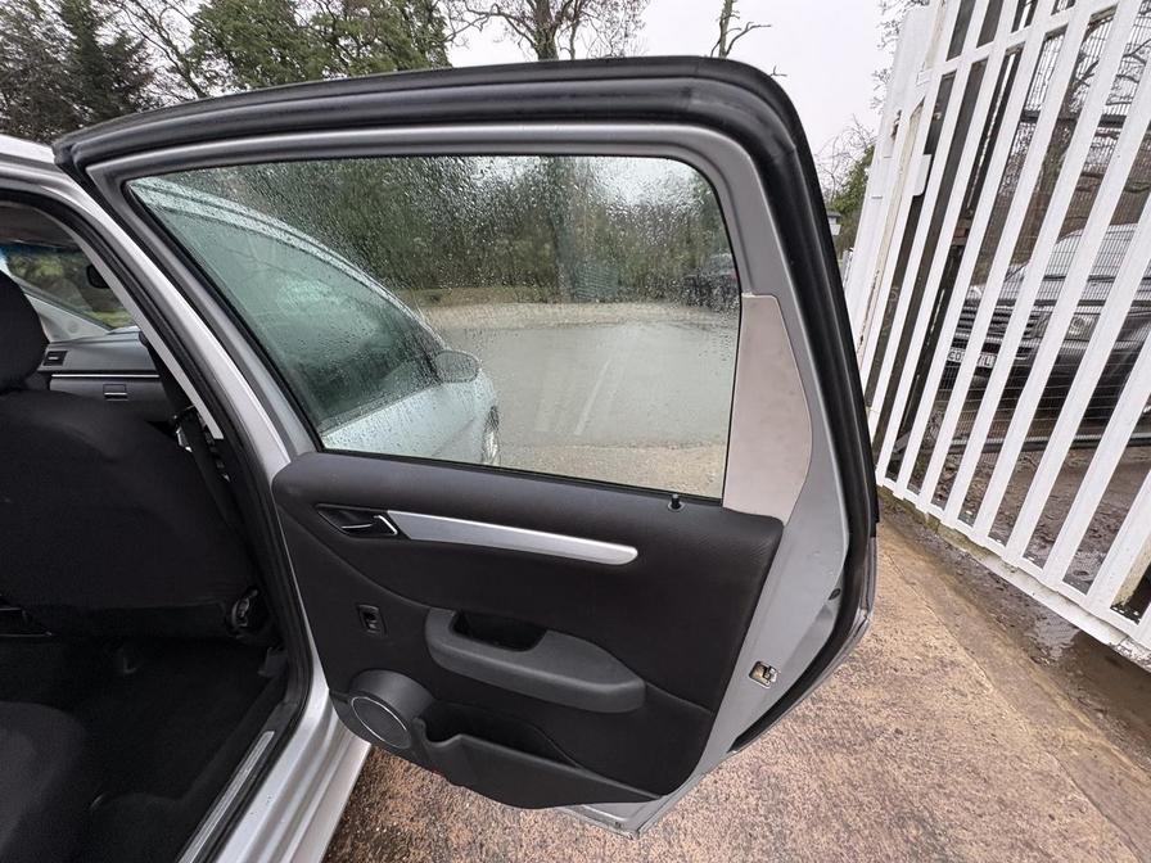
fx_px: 466
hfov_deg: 102.1
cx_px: 576
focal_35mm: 14
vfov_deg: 85.7
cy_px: 432
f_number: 2.2
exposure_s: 1/99
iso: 200
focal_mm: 2.22
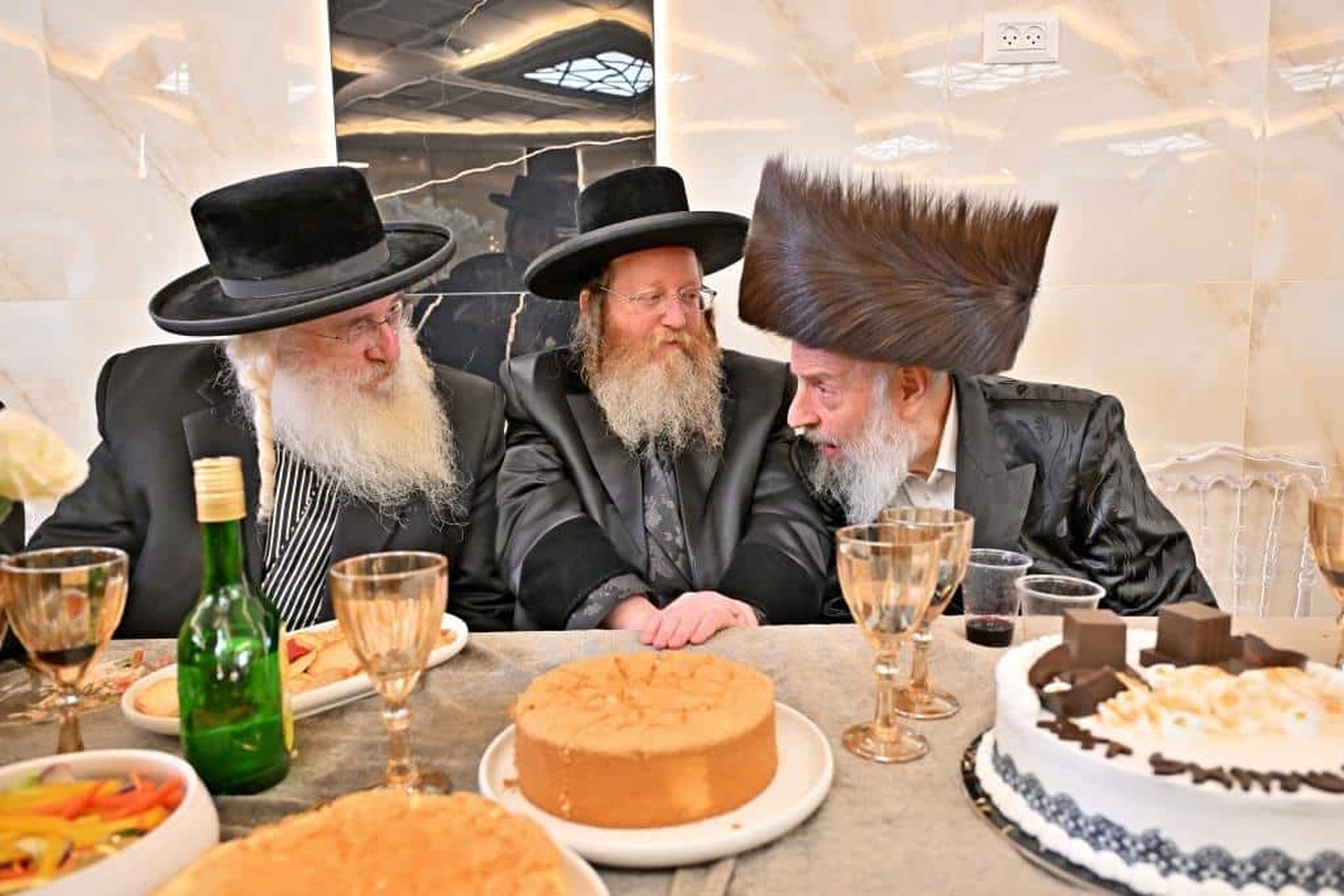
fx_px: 896
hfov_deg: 73.7
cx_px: 672
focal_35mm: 24
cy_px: 448
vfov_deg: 53.1
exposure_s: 1/200
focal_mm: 24
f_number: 4
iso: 1250
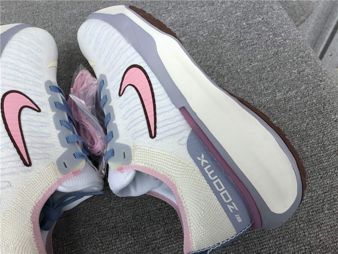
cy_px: 127
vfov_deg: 45.4
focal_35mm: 31
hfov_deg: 58.4
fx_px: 303
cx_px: 169
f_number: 2.4
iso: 25
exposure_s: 1/327
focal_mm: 3.3
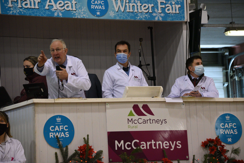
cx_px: 122
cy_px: 82
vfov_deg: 9.5
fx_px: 983
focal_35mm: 145
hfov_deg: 14.2
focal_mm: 145
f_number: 5.6
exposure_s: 1/250
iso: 5000
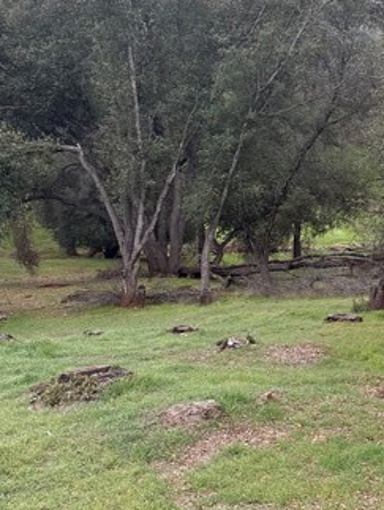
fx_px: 1122
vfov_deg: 25.5
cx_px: 403
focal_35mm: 76
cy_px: 335
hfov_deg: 18.8
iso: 100
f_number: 1.78
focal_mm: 6.76
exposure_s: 1/368
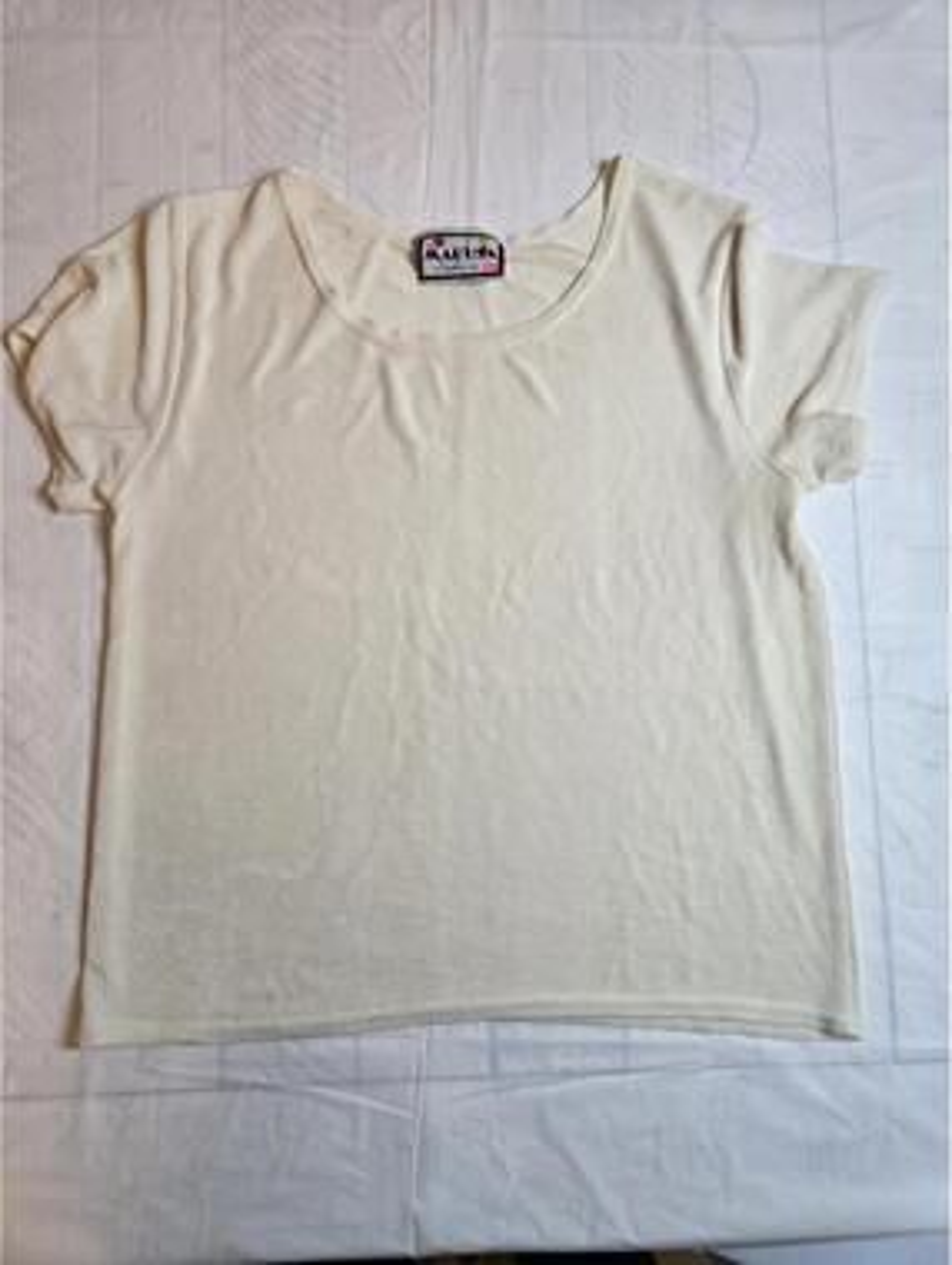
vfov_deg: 73.9
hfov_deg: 59.0
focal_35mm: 23
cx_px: 476
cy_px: 632
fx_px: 842
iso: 250
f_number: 1.8
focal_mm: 5.4
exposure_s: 1/120
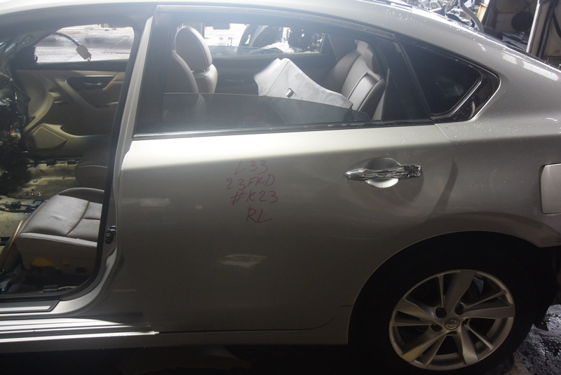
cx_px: 280
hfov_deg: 63.6
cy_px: 188
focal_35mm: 29
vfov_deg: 45.0
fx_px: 452
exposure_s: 1/125
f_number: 3.5
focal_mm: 11
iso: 1250
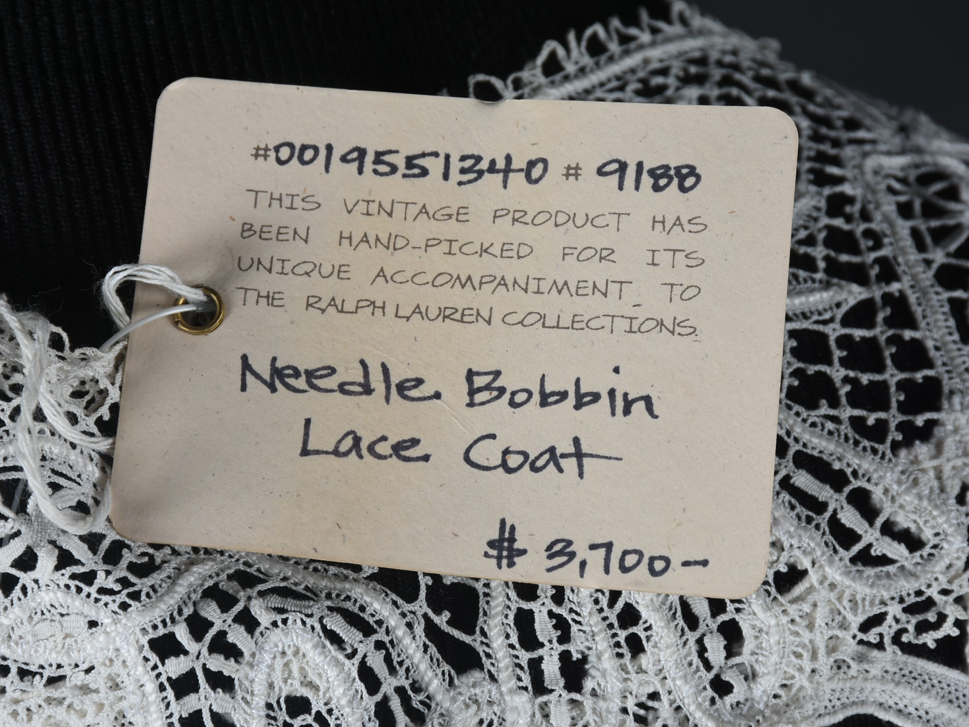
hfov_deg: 8.7
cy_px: 364
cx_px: 520
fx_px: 6354
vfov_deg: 6.5
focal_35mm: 227
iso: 200
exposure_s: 1/125
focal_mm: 140
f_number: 16
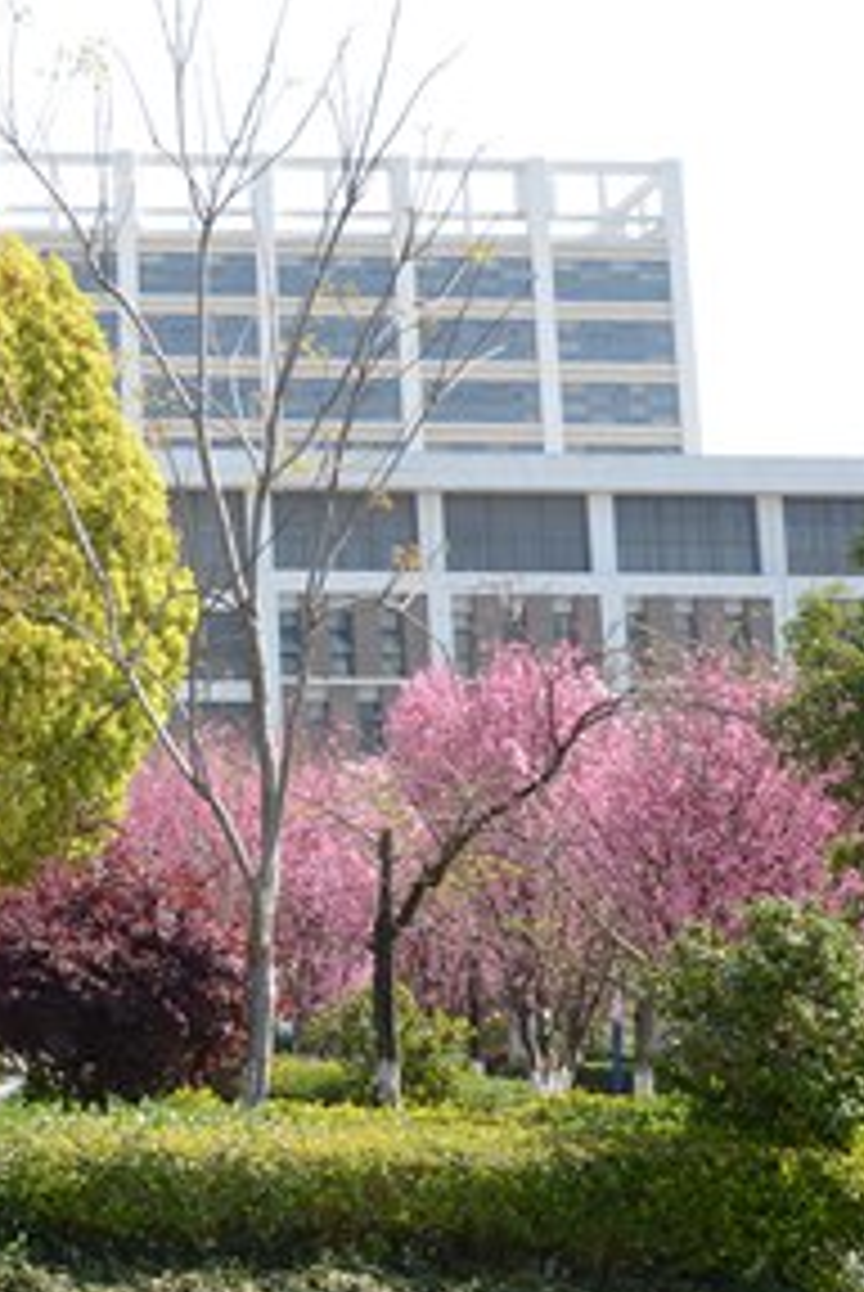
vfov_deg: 22.5
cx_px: -320
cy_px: 416
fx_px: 3232
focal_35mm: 90
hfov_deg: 14.5
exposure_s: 1/400
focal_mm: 24
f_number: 5.6
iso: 200
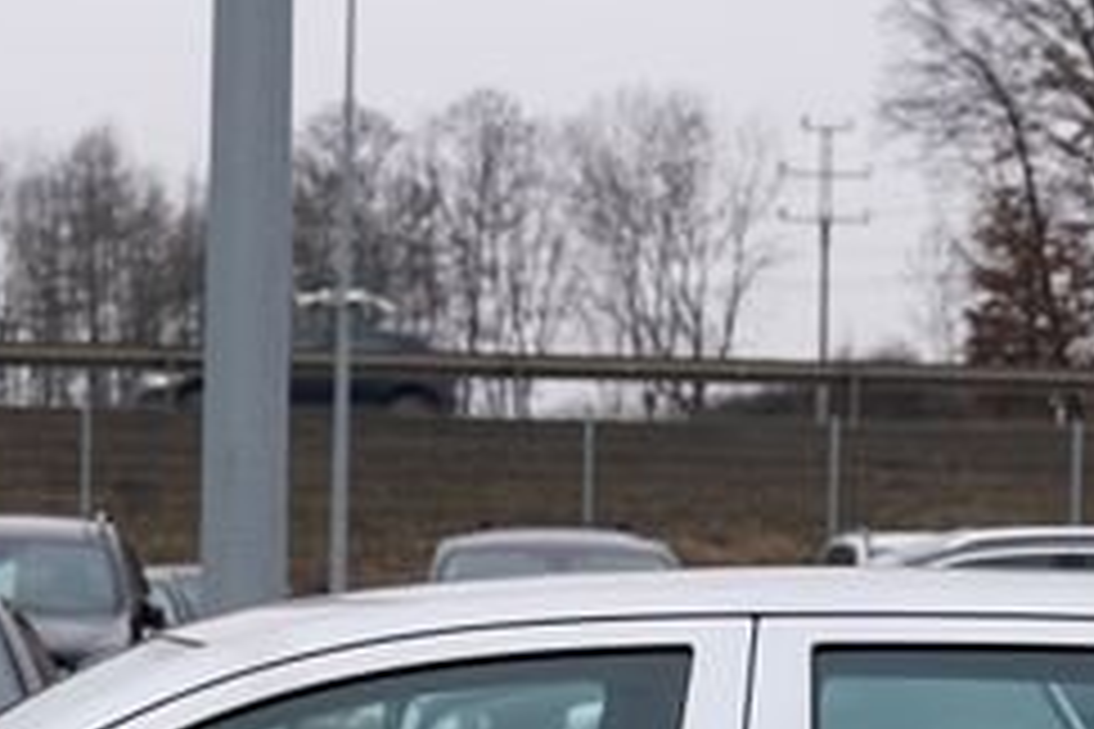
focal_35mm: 152
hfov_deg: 13.5
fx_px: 4619
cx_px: 581
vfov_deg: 8.8
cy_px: 1159
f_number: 4.5
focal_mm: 36
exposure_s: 1/100
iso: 100
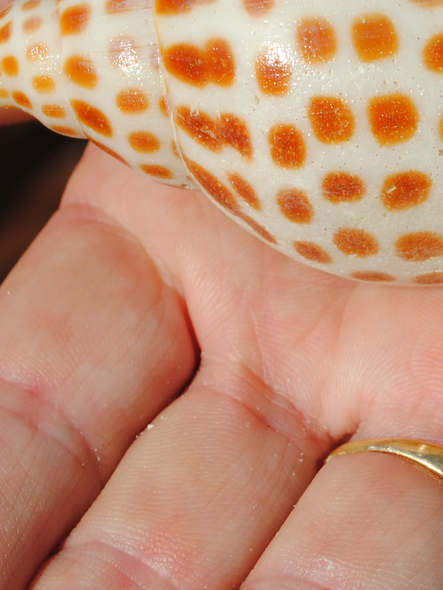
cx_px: 464
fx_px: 2661
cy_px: 224
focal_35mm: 156
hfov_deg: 9.4
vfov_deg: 12.7
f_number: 9
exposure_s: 1/320
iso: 100
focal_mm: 38
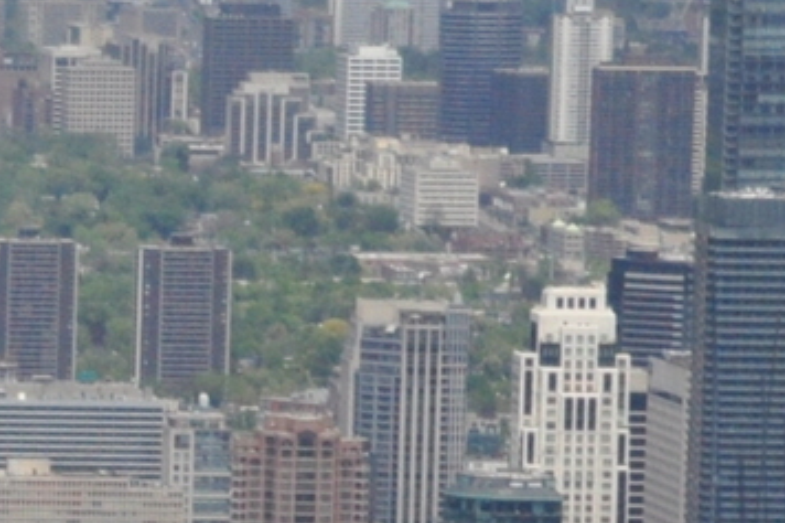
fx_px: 8718
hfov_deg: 4.9
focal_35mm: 400
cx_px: -1667
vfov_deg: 3.4
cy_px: 329
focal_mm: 38
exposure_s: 1/1500
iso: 640
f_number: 4.8
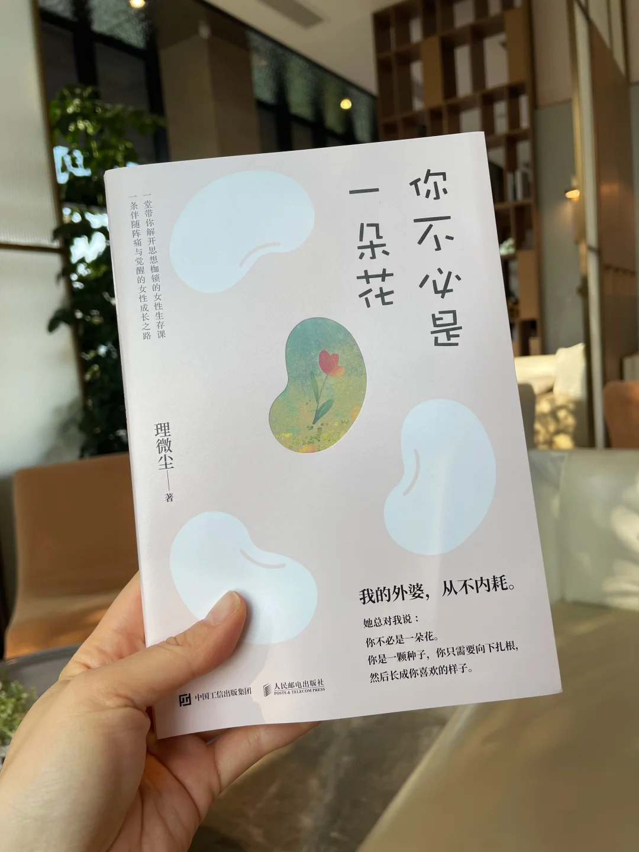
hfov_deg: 53.1
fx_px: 640
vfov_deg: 67.3
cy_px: 426
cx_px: 320
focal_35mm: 26
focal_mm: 4.2
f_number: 1.6
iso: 32
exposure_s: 1/245
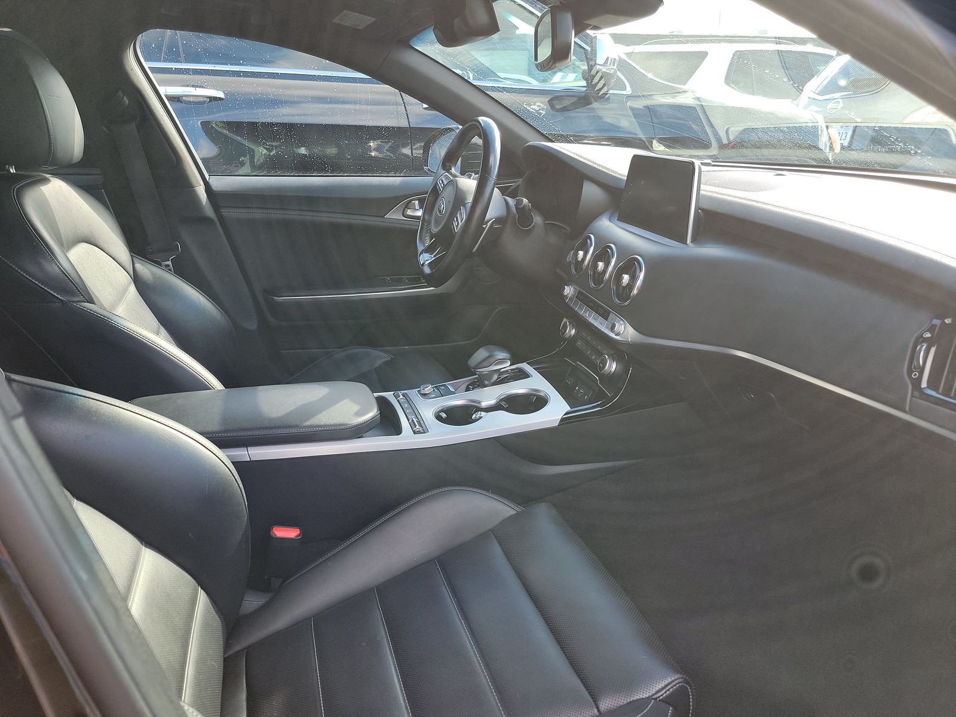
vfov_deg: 56.8
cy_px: 358
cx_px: 478
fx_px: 663
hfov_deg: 71.6
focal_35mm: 24
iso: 84
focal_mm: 6.7
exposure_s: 1/119
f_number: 1.8
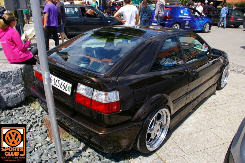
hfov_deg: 67.4
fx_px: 184
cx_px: 122
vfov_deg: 47.9
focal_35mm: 27
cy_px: 82
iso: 200
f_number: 9.5
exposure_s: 1/180
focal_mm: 18
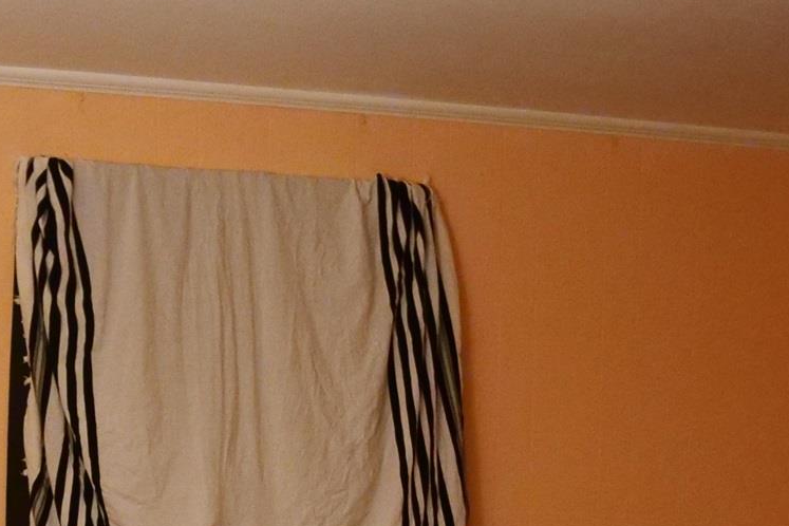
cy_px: 913
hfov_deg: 26.2
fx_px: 1687
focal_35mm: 77
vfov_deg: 15.5
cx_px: 256
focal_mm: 12
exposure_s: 1/40
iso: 3200
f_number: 3.5
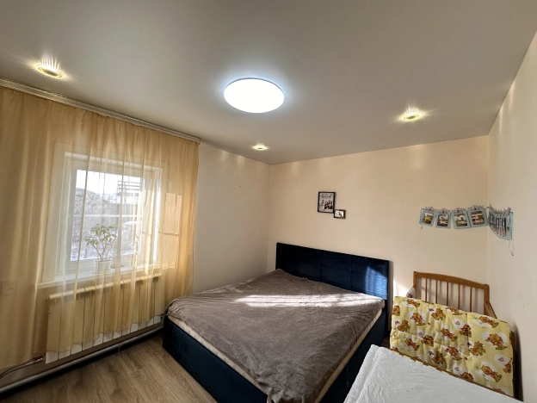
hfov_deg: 102.1
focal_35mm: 14
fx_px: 217
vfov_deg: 85.7
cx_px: 268
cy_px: 202
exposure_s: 1/99
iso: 100
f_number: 2.2
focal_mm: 2.22
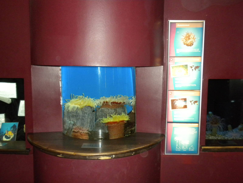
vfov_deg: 38.7
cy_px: 92
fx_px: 260
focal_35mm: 37
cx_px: 122
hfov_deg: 50.1
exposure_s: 1/37.4
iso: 400
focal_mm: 6.6
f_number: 3.5
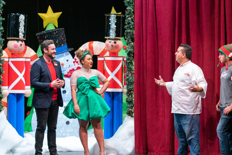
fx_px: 889
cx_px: 116
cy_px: 78
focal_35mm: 138
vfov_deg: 9.9
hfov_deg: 14.9
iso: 1600
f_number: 2.8
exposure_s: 1/160
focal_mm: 138
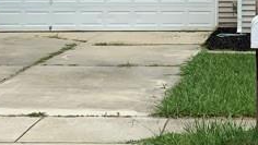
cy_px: -64
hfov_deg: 15.3
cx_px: 285
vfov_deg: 8.7
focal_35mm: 137
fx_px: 938
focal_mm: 3
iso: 16
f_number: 1.8
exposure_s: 1/1912
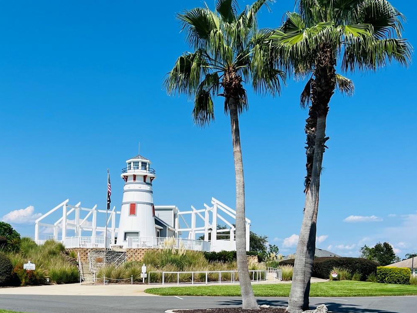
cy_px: 236
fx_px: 506
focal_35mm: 42
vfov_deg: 33.6
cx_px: 153
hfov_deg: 44.4
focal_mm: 5.7
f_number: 1.5
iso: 50
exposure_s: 1/5882
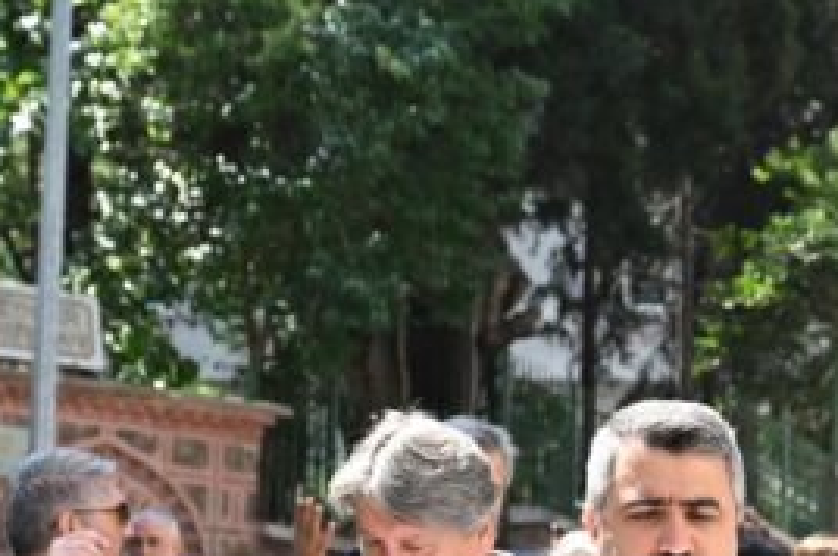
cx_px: 897
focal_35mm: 146
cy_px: 965
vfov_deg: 9.0
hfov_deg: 13.8
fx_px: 3394
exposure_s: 1/1000
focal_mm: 42
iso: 800
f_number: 5
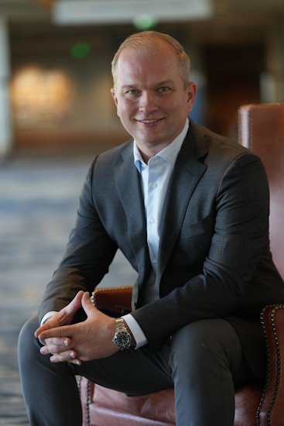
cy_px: 213
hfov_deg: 9.4
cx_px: 142
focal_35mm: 146
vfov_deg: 14.1
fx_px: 1726
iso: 320
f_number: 2.8
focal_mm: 146
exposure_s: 1/80
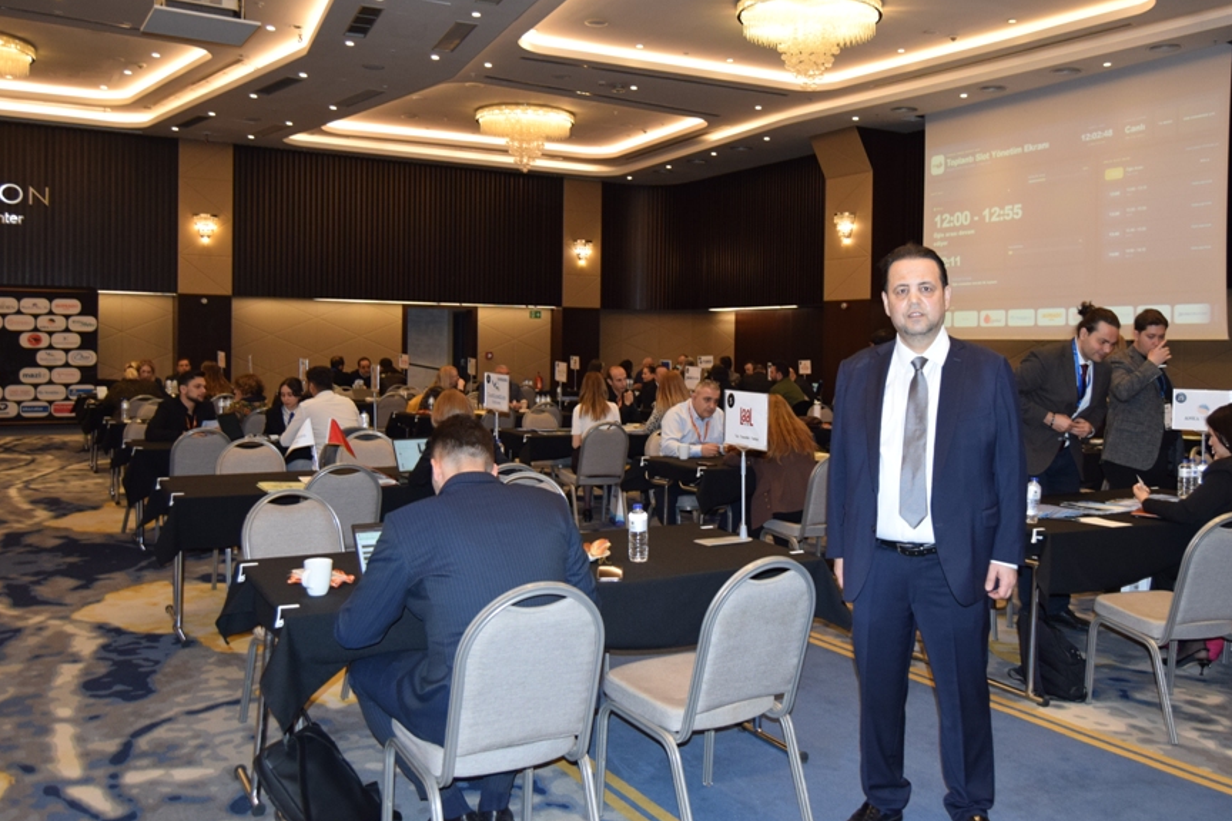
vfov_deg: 41.1
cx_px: 722
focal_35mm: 32
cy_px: 366
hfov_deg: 58.4
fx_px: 1095
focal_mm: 18
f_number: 3.5
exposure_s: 1/60
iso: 1000
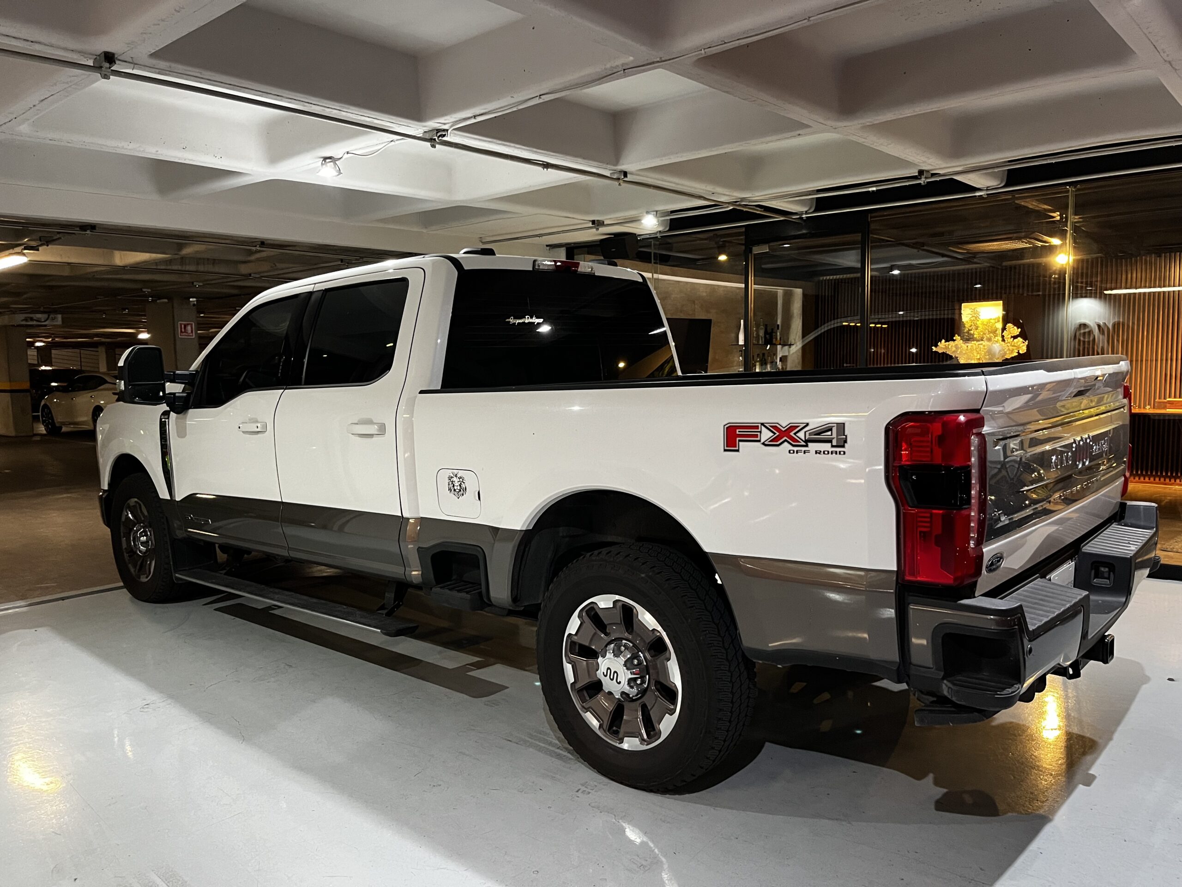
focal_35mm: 26
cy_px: 444
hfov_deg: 67.3
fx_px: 888
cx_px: 591
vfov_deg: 53.1
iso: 400
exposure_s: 1/60
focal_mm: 5.1
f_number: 1.6
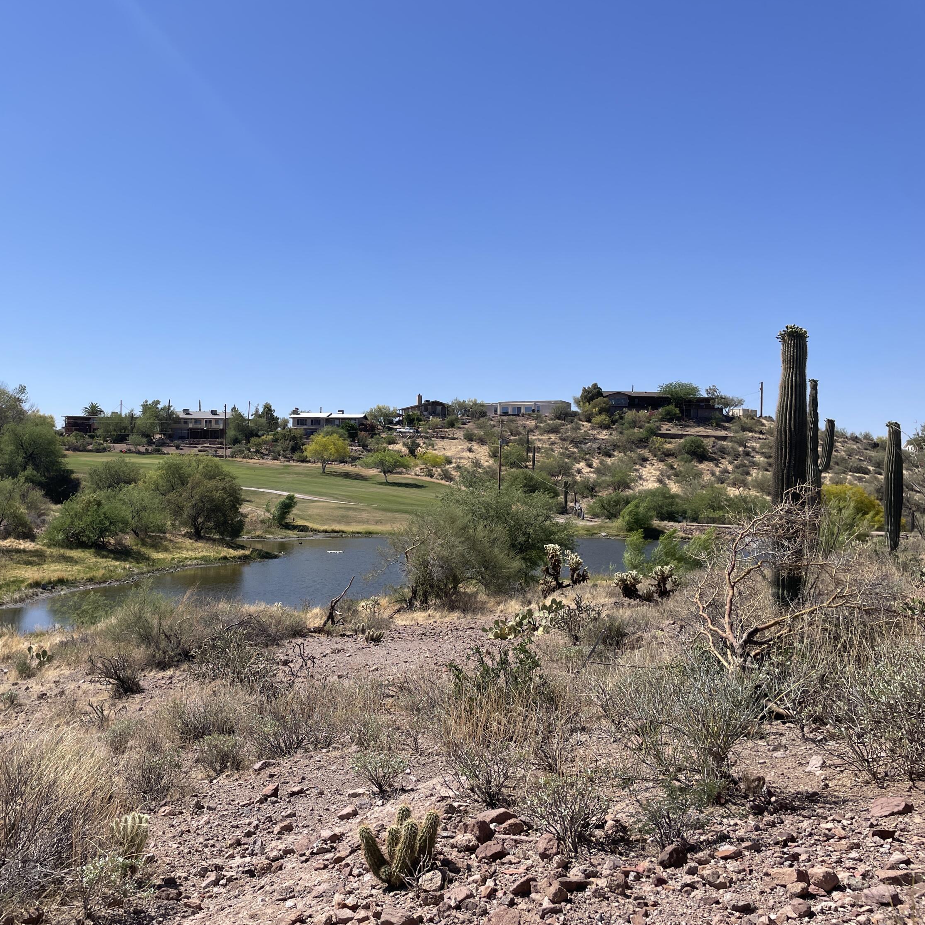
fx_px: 937
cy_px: 465
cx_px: 310
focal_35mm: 31
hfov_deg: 51.6
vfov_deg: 52.5
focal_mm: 4.2
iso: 32
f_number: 1.6
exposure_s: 1/4651
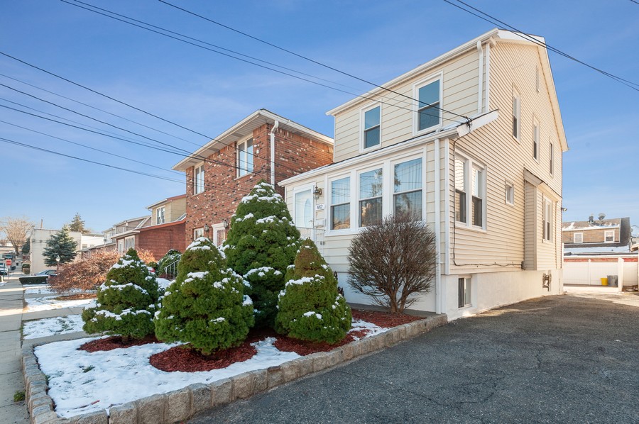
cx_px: 320
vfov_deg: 73.6
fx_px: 284
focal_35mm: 16
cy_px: 212
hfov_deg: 96.8
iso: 200
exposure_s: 1/100
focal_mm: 16
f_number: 8
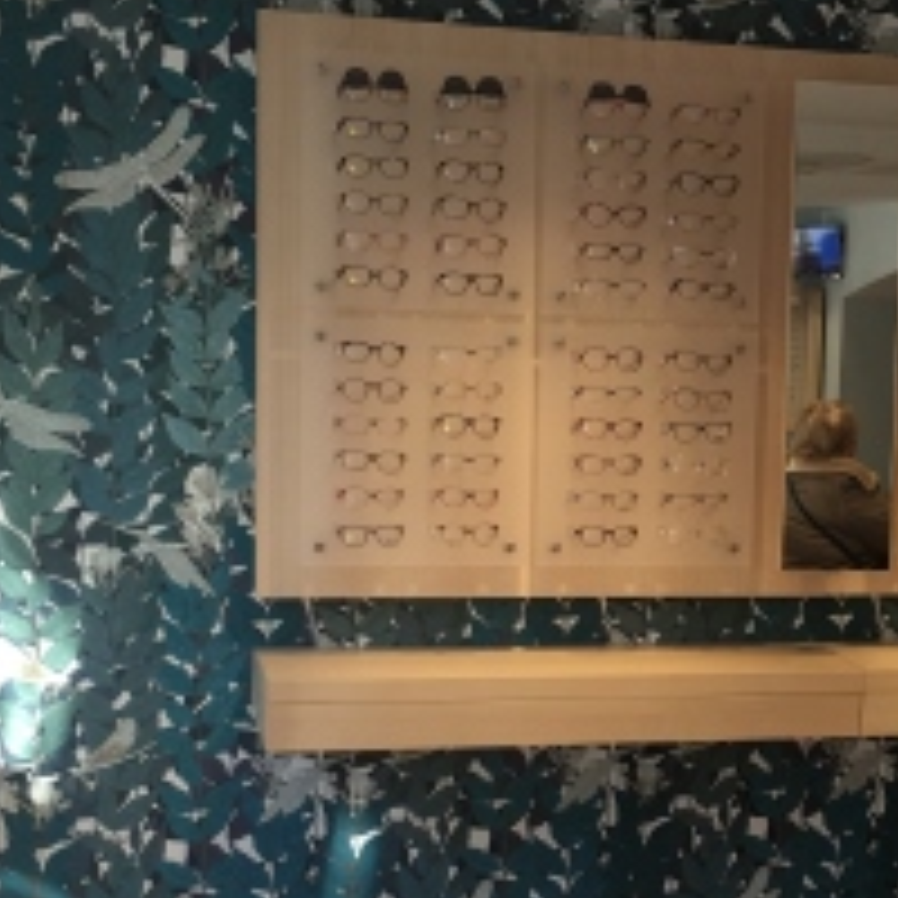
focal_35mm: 77
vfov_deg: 22.4
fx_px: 2260
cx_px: 831
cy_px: 579
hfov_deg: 21.9
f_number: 2.2
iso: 32
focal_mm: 4.15
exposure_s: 1/100
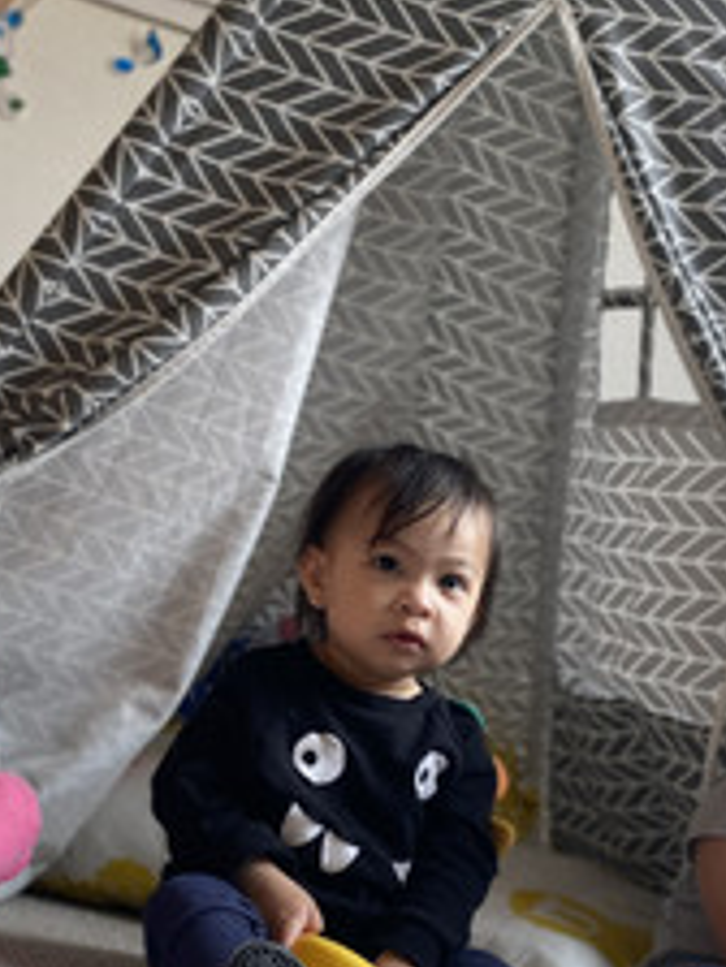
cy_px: 786
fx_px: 1622
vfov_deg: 32.3
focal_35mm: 58
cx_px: 369
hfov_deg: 25.2
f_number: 1.8
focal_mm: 4.25
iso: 64
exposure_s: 1/120
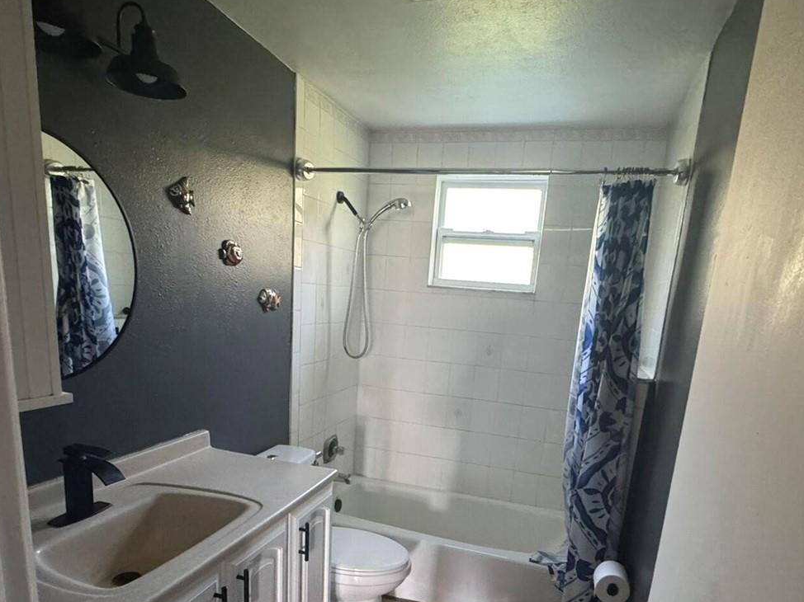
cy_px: 418
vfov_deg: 57.1
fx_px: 534
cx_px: 415
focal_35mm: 23
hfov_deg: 73.9
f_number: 2.2
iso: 1000
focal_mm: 2.22
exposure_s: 1/60
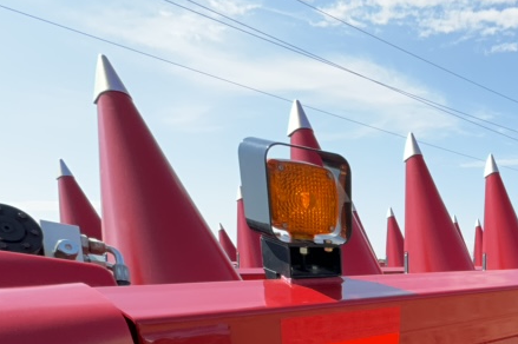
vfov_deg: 30.9
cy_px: 439
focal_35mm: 34
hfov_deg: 44.1
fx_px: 489
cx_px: 558
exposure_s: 1/483
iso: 64
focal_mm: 2.22
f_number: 2.2
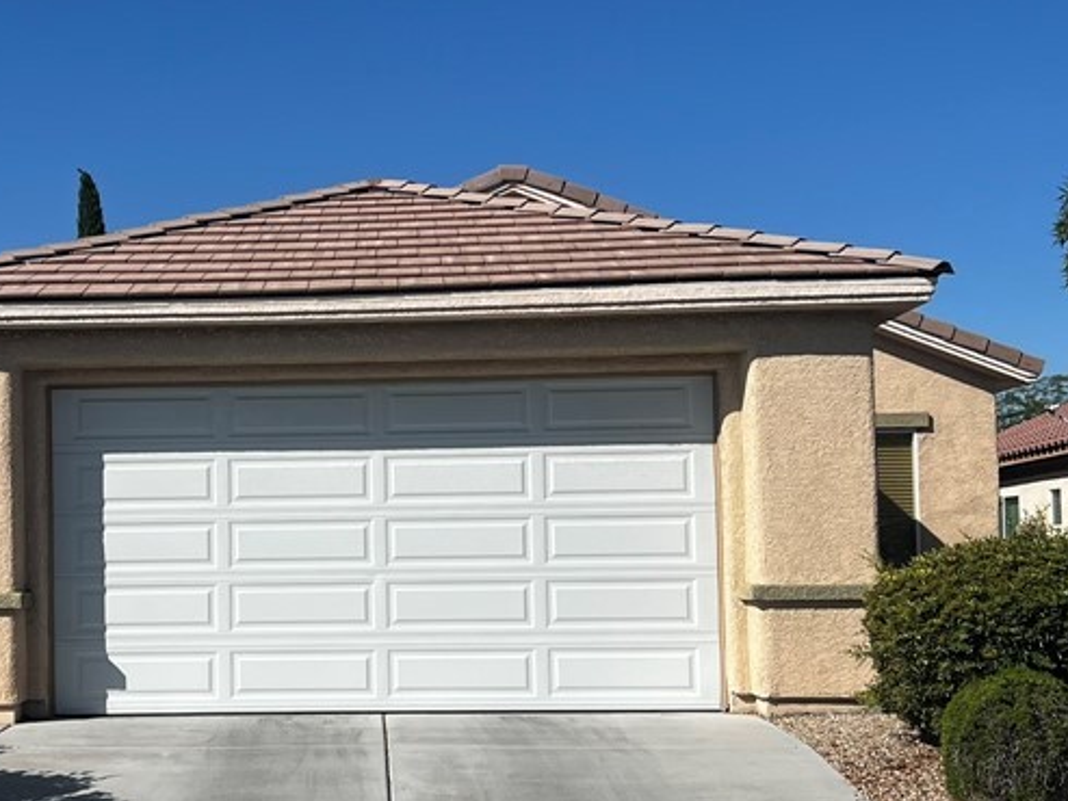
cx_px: 314
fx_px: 1666
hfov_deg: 35.0
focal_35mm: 54
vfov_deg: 27.0
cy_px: 476
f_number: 1.5
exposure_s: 1/7463
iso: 50
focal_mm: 5.7
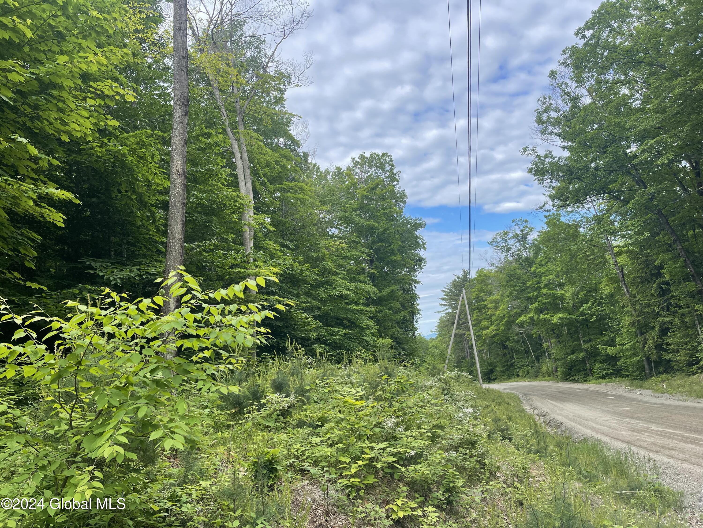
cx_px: 352
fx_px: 528
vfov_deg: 53.1
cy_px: 264
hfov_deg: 67.3
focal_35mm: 26
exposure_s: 1/1493
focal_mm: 5.1
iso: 32
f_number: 1.6
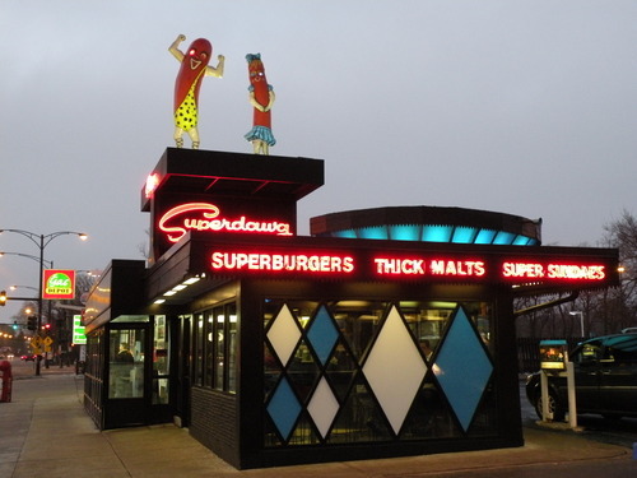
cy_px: 239
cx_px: 318
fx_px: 773
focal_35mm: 42
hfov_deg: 44.8
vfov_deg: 34.3
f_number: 3.2
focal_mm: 7.4
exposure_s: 1/63.1
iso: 400
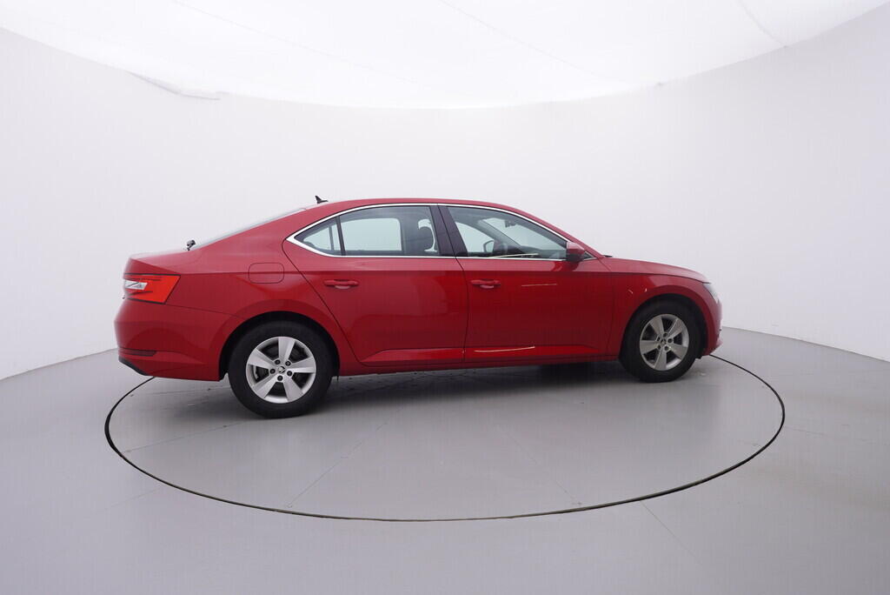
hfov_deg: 77.3
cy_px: 298
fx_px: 557
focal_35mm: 22
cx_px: 445
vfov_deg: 56.2
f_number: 5
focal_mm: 15
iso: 200
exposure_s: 1/80
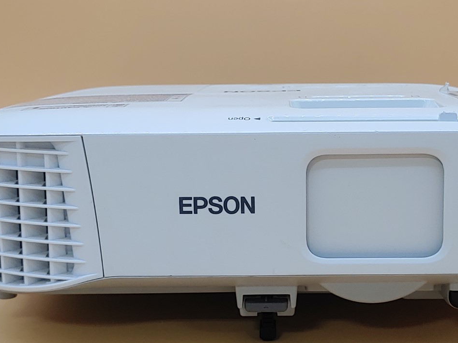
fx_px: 886
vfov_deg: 21.9
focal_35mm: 67
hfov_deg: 28.9
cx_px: 267
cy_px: 183
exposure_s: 1/116
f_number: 1.8
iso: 50
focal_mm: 4.36
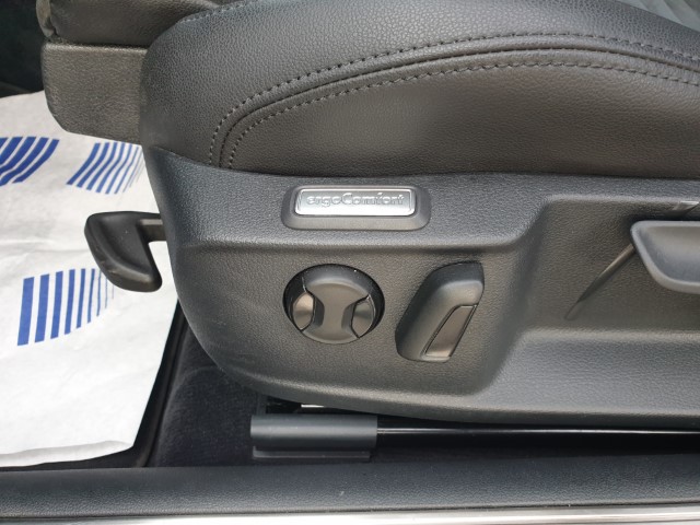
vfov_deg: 53.1
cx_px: 350
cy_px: 262
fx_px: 526
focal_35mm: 26
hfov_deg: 67.3
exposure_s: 1/50
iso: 160
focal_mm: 4.3
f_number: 2.4
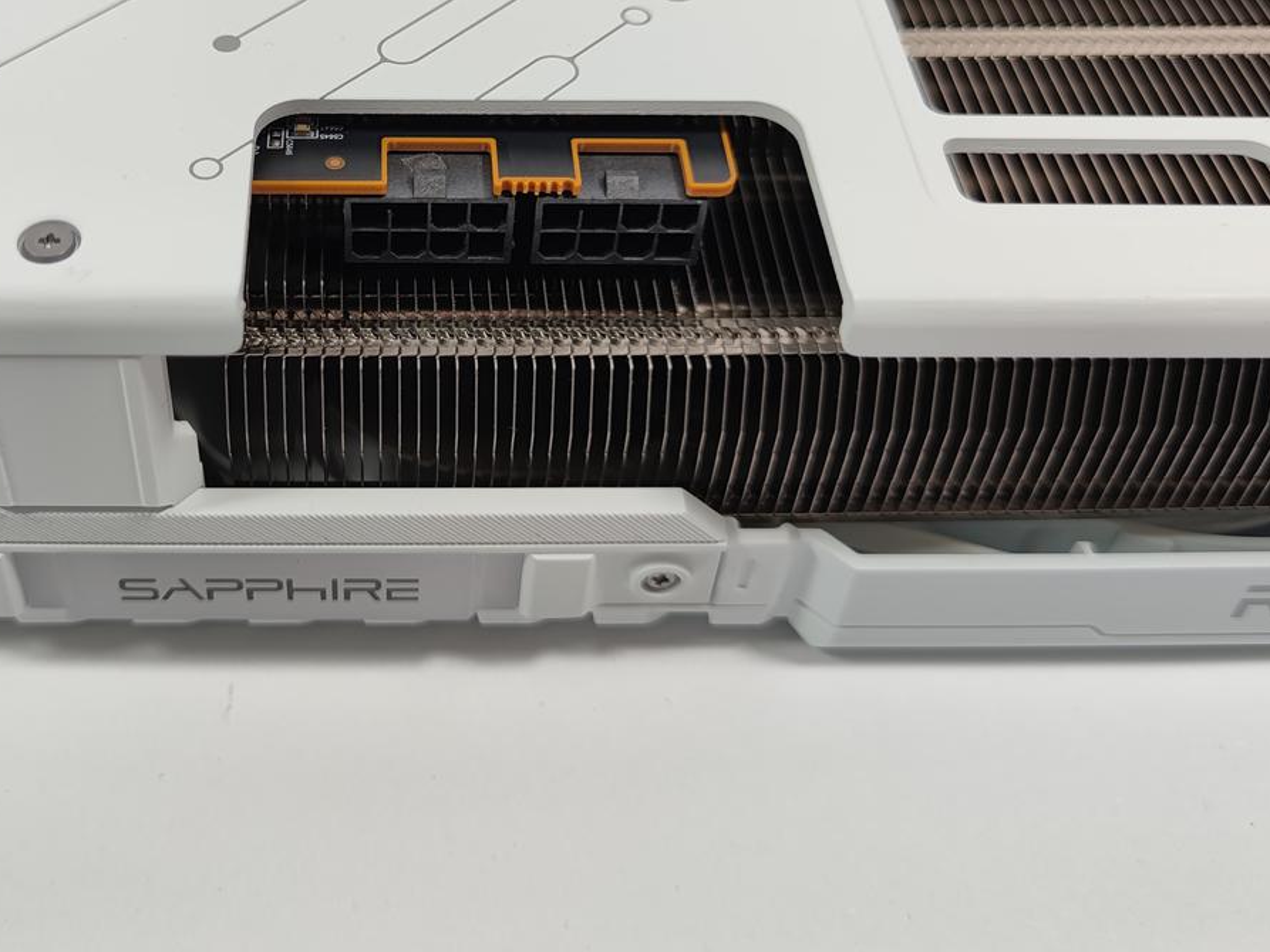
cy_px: 252
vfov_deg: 33.7
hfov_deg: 44.0
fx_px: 1541
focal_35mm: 42
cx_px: 408
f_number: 1.85
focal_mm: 6.78
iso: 69
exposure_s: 1/100
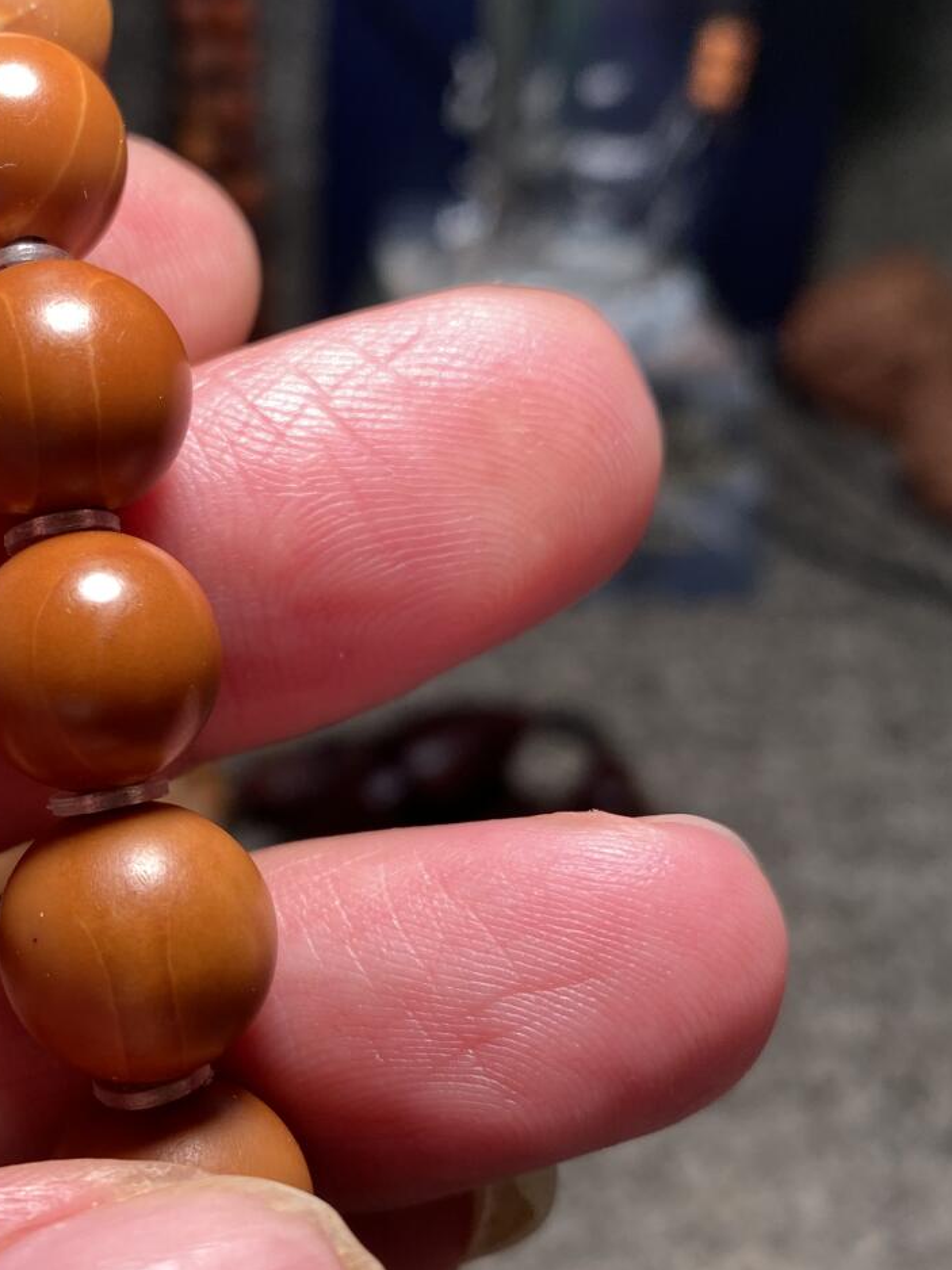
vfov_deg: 39.7
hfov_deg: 28.8
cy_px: 673
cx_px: 51
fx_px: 1761
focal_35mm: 48
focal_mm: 4.25
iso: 40
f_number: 1.8
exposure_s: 1/100
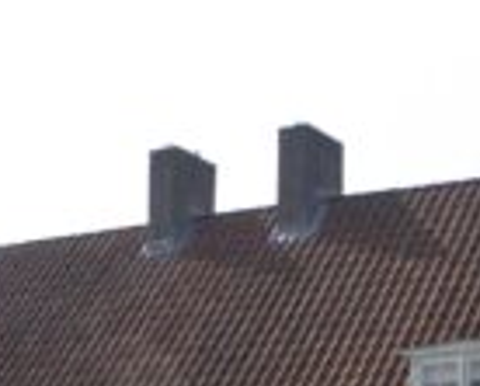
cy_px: 570
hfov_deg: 17.4
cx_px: 327
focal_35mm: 110
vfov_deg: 13.3
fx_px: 1566
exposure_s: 1/80
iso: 100
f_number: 10
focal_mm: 18
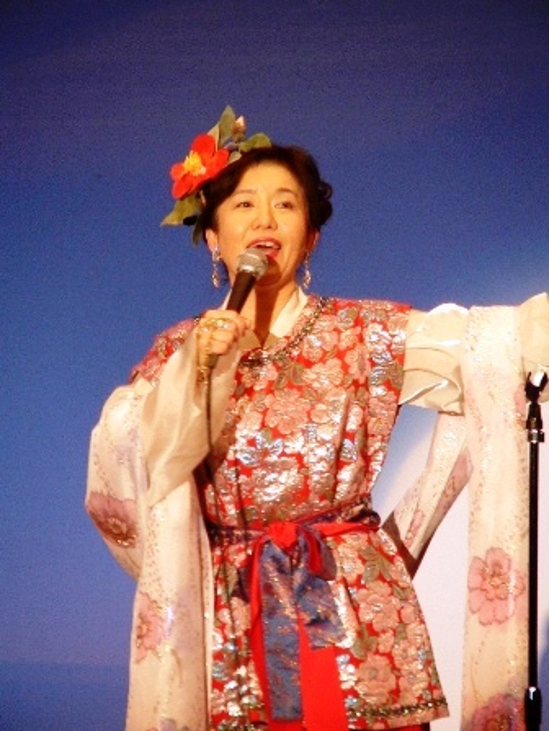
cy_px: 366
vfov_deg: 4.7
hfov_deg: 3.5
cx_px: 274
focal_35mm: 420
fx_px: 8881
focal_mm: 55.2
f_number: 2.8
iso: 200
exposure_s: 1/30
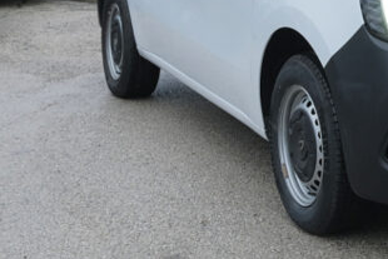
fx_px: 1175
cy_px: -11
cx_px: 451
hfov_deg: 17.9
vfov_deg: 12.4
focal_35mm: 109
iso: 500
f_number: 9
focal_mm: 22.1
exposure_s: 1/160
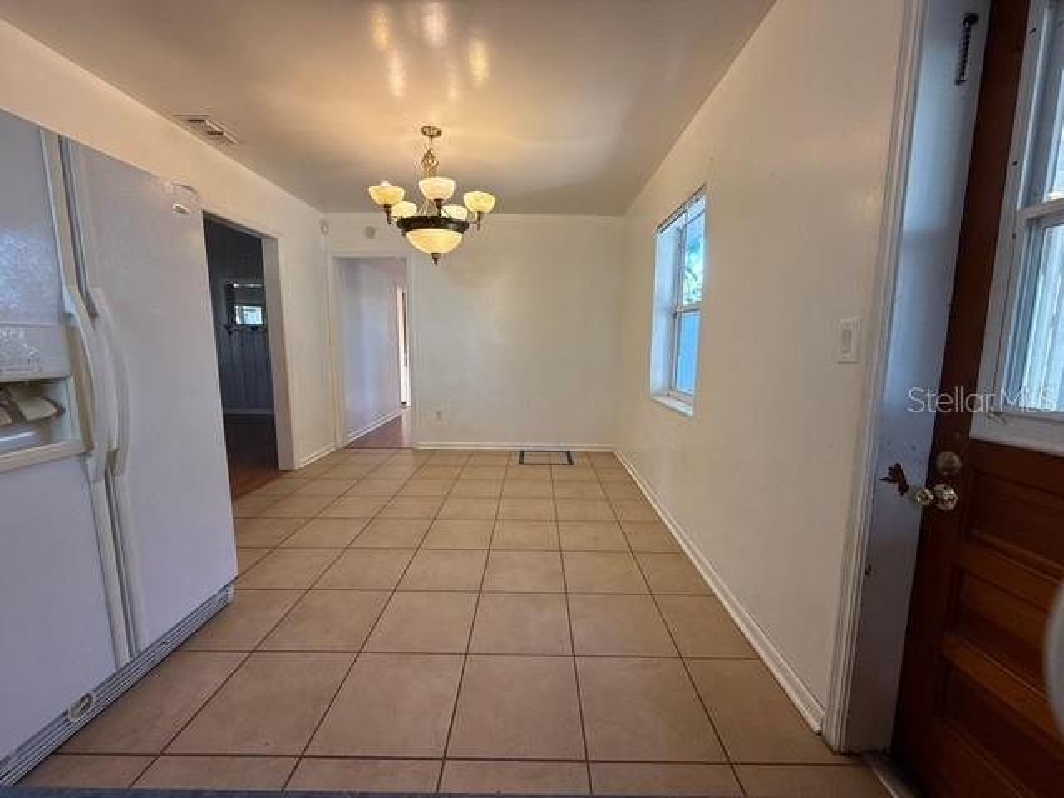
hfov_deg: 102.1
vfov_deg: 85.7
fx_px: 430
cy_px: 399
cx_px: 532
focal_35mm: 14
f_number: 2.2
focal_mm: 2.22
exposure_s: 1/120
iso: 125
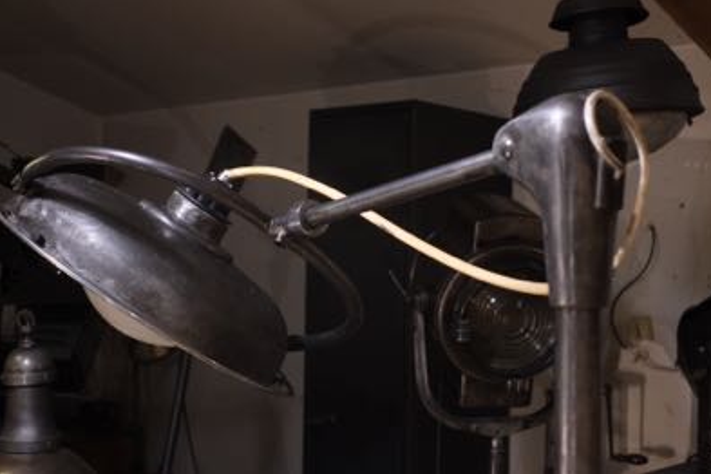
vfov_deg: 25.1
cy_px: 234
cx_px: 360
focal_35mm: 54
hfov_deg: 36.9
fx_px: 1066
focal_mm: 35
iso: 2500
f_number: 4
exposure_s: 1/125
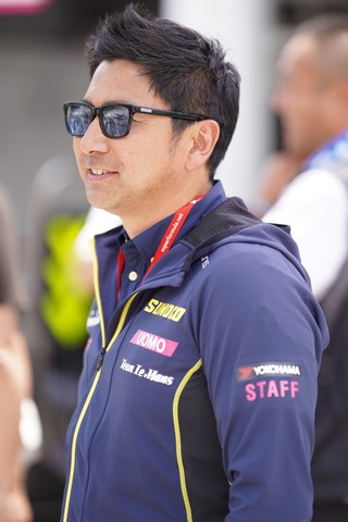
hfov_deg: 10.2
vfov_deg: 15.2
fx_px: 1957
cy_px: 261
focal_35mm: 135
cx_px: 174
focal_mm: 135
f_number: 1.8
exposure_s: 1/1600
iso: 200
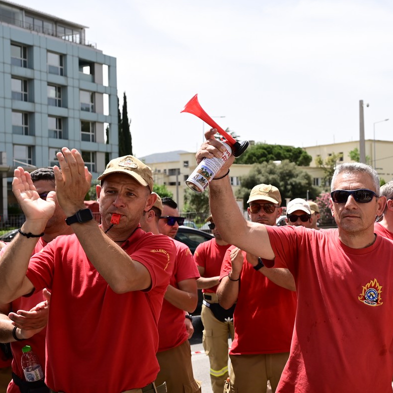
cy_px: 214
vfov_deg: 37.5
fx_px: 578
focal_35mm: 45
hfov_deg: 35.8
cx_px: 334
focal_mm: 26
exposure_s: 1/640
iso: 100
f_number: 4.5
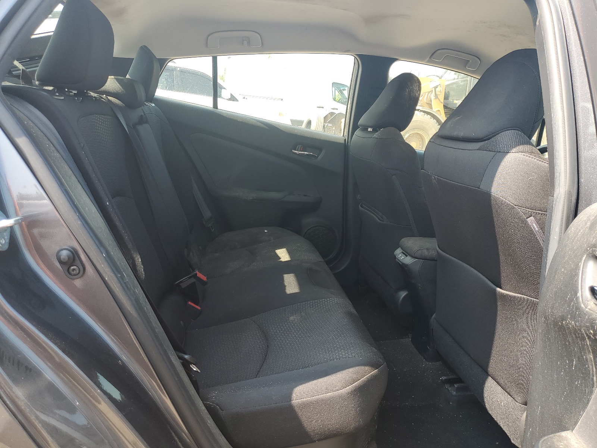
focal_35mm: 26
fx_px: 448
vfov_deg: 53.1
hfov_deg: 67.3
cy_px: 224
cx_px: 298
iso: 50
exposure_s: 1/263
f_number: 1.5
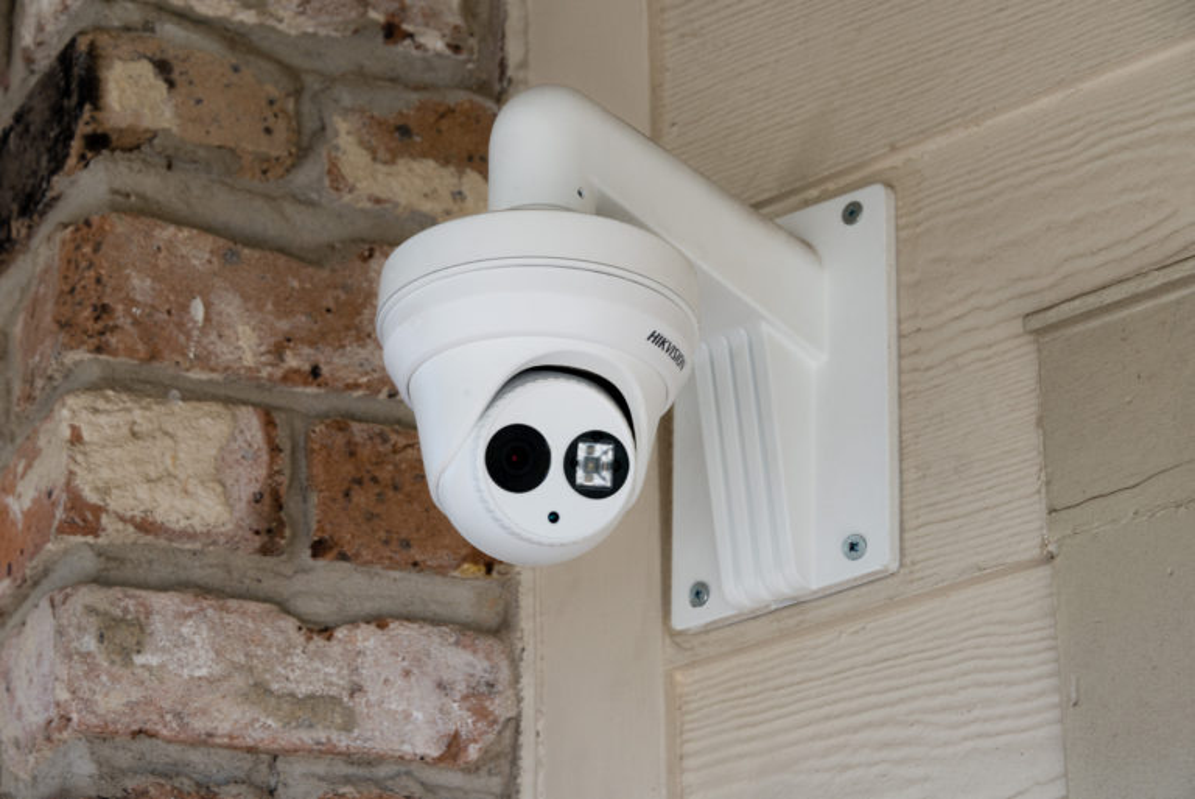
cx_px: 598
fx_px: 4052
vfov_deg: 11.3
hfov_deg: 16.8
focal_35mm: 122
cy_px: 400
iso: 400
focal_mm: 122
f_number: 11
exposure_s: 1/80
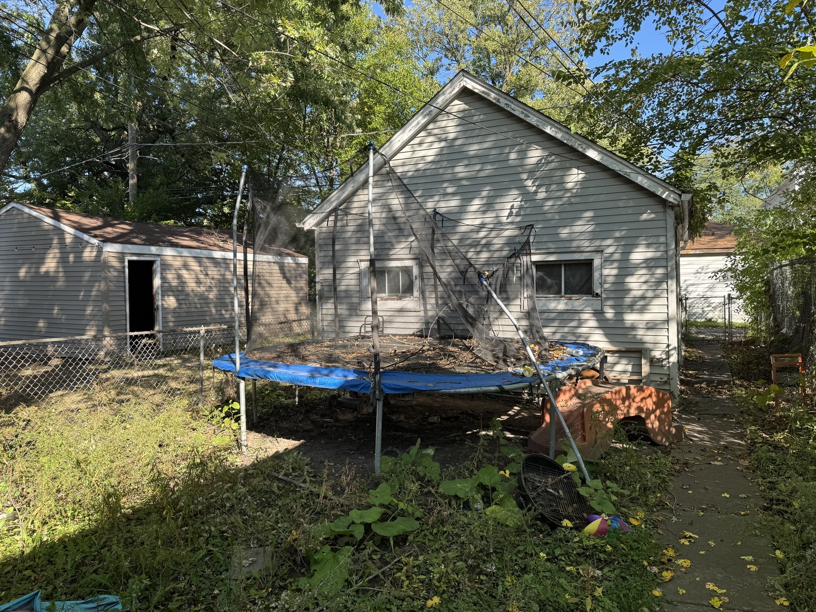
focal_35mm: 24
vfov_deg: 56.8
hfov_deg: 71.6
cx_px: 408
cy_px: 306
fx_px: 566
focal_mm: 6.76
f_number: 1.78
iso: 80
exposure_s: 1/938
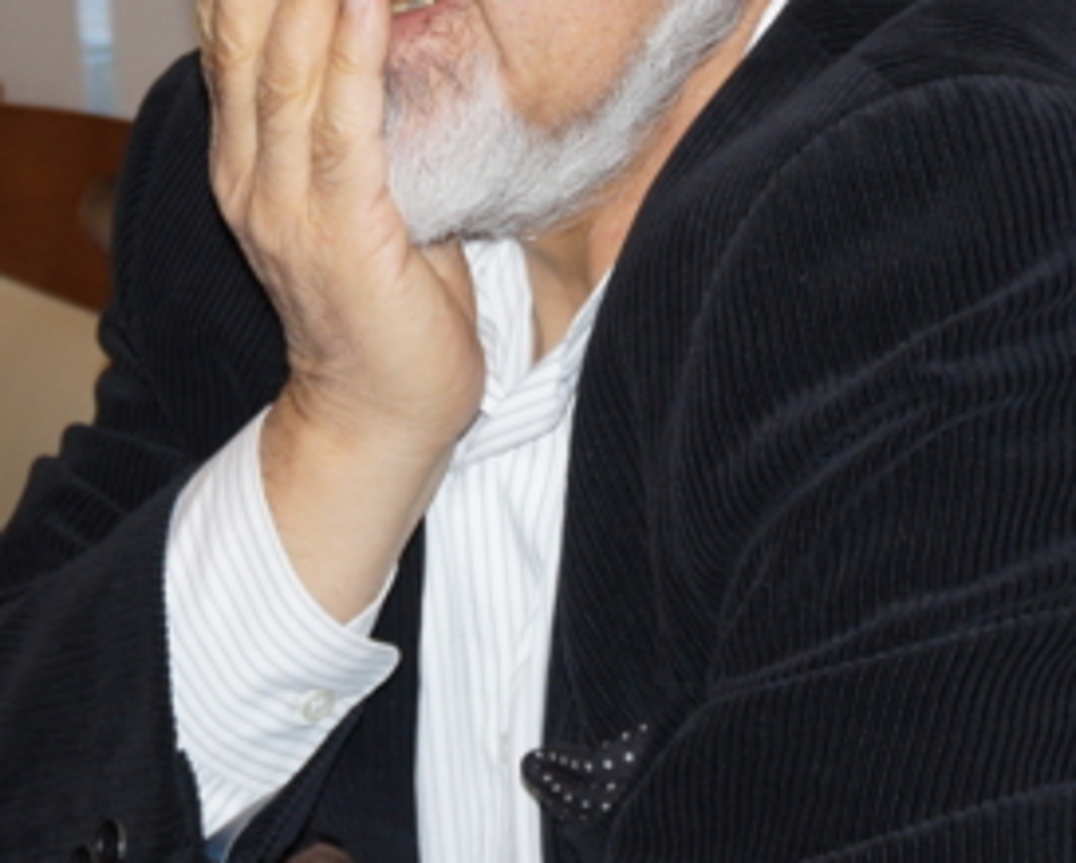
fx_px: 3806
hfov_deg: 16.0
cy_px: 248
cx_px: 335
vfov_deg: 12.9
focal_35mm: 119
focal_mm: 29
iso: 800
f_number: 4.5
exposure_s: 1/80
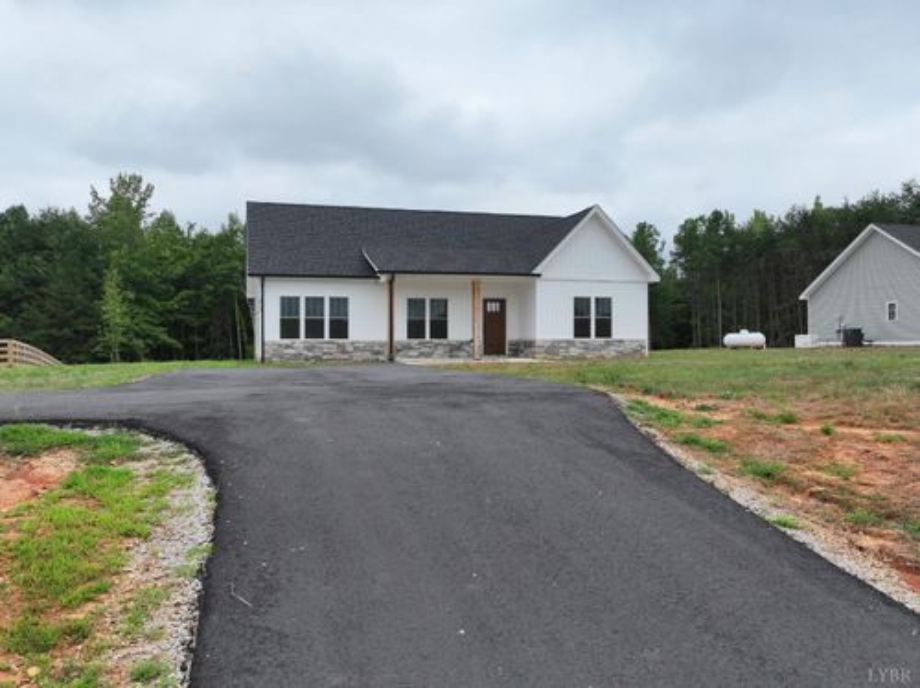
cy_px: 344
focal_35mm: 24
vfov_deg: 56.7
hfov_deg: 71.6
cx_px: 460
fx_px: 637
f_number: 2.8
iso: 200
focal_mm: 12.29
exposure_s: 1/1600
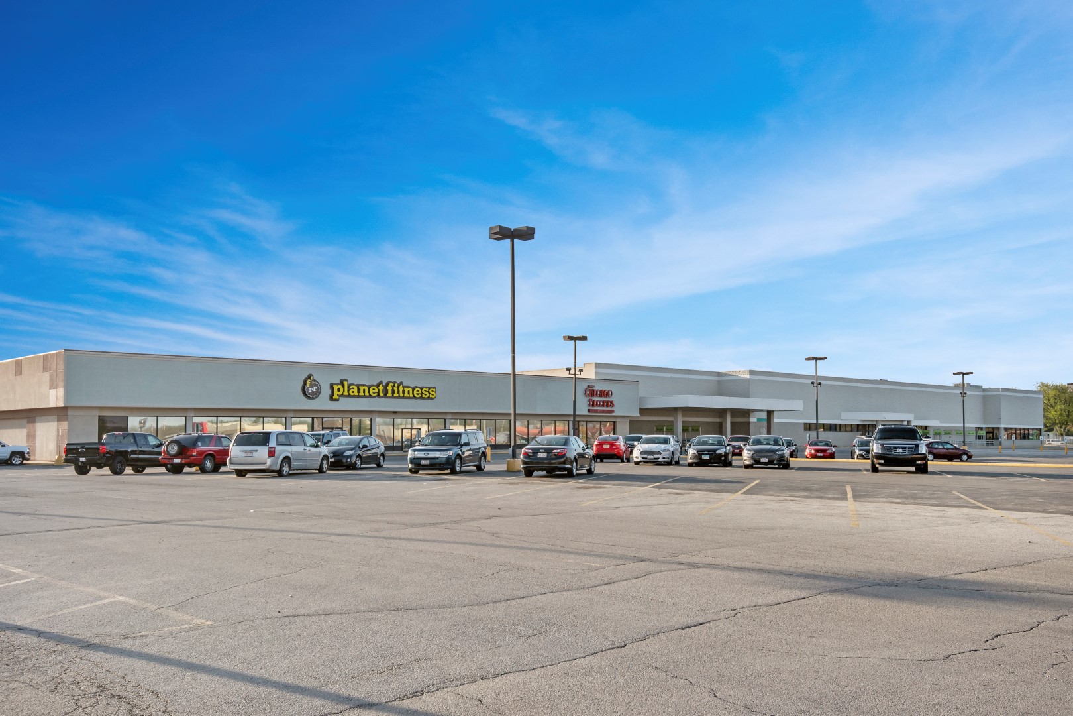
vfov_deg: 40.0
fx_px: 984
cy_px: 358
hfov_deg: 57.2
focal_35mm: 33
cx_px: 536
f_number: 8
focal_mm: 22
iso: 200
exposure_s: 1/320
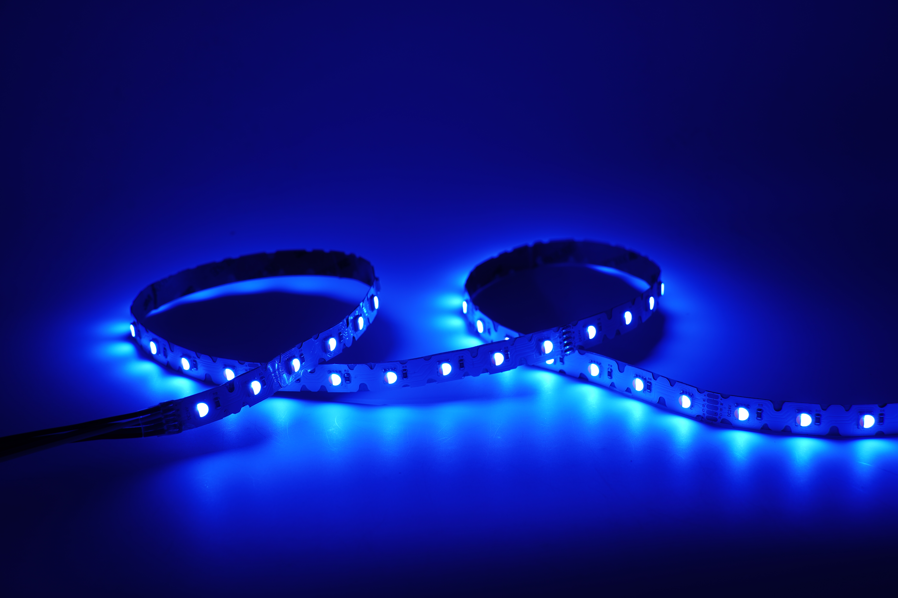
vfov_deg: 25.5
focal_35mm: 53
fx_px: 1322
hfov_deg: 37.5
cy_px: 299
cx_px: 449
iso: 80
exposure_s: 1/50
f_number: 8
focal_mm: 53
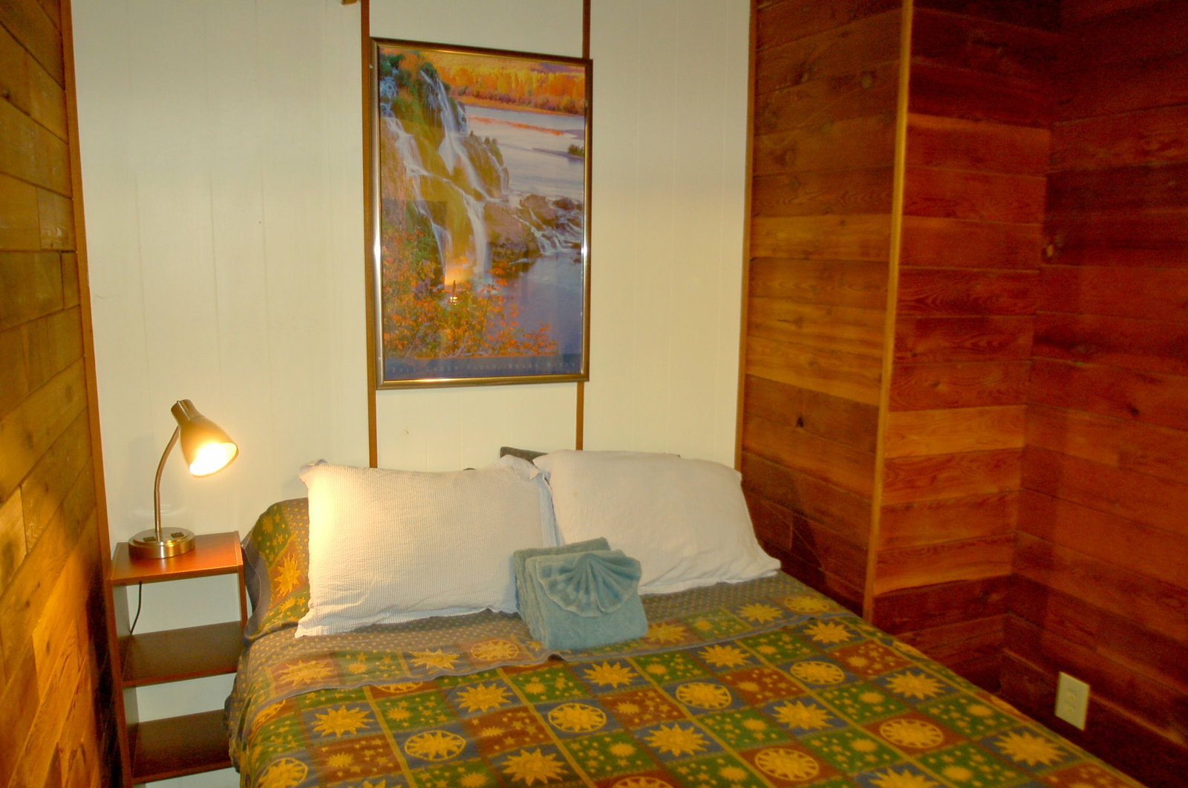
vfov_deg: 50.2
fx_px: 840
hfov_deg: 70.5
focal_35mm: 26
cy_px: 394
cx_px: 594
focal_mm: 17
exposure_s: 1/60
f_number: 2.8
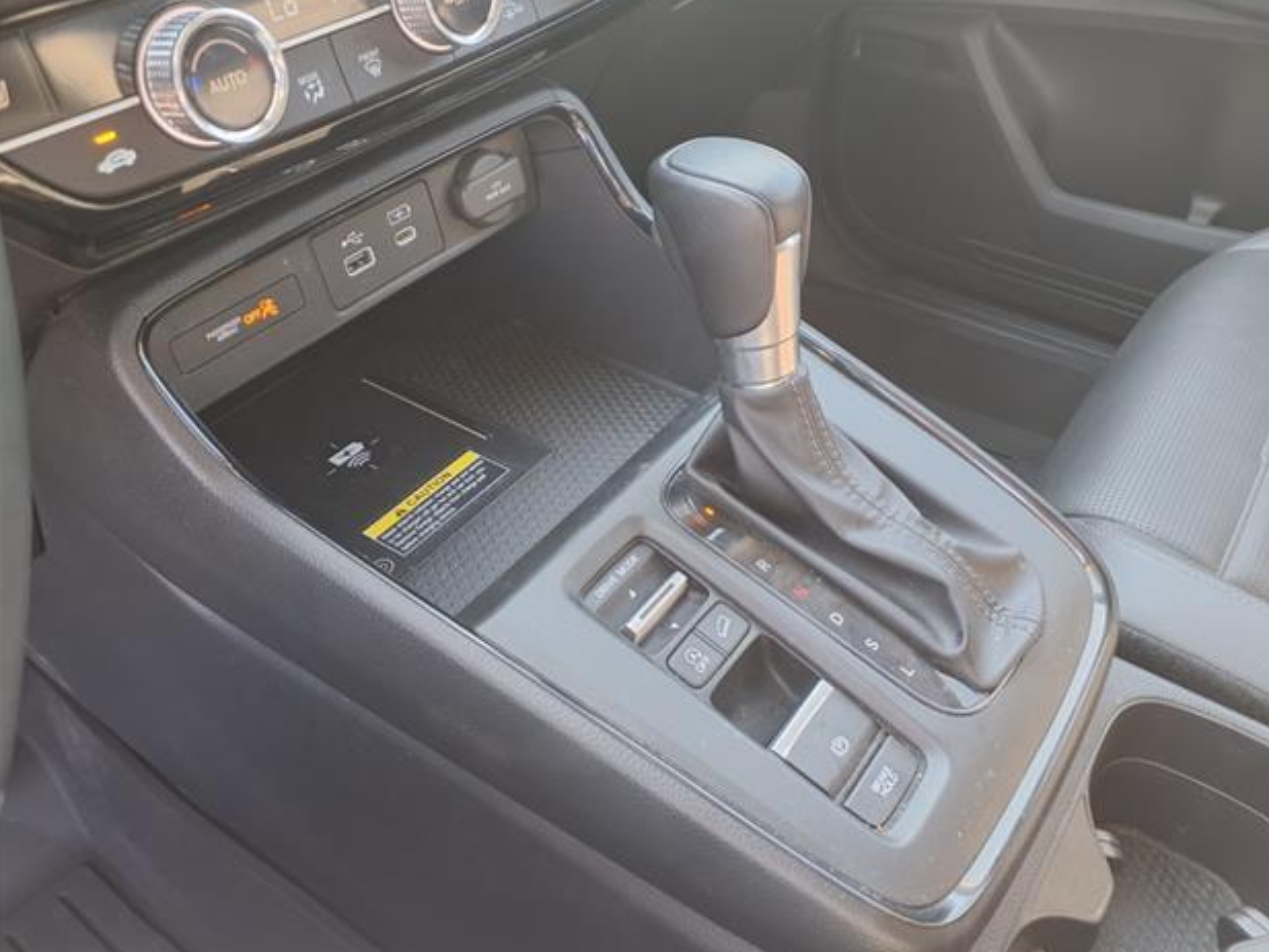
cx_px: 646
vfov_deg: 49.8
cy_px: 473
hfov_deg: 63.4
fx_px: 1027
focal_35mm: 28
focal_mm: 3.58
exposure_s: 1/40
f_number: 1.9
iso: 125
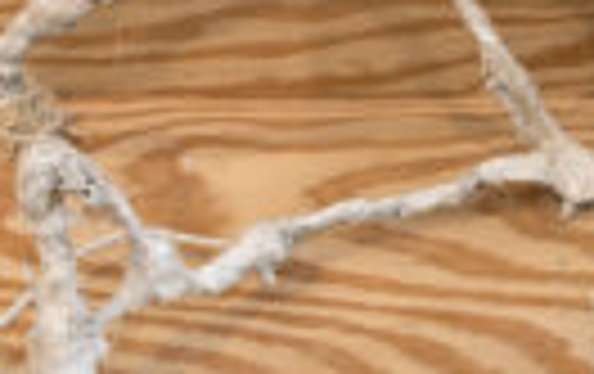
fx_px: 1719
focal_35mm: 106
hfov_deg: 18.2
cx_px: 778
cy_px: 68
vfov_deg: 12.3
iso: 100
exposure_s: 1/1.25
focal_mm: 35
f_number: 16
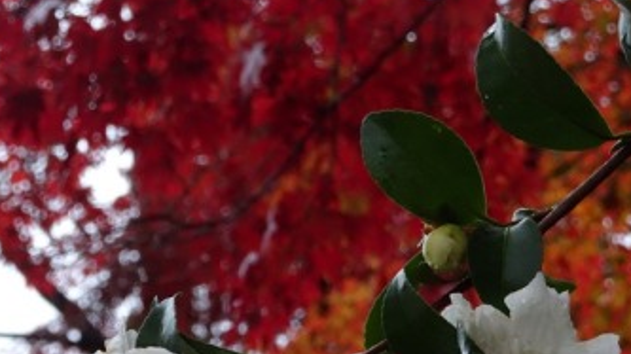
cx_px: 390
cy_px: 330
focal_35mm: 188
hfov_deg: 11.5
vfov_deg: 6.4
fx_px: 3144
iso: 640
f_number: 5.6
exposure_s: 1/125
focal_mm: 19.68
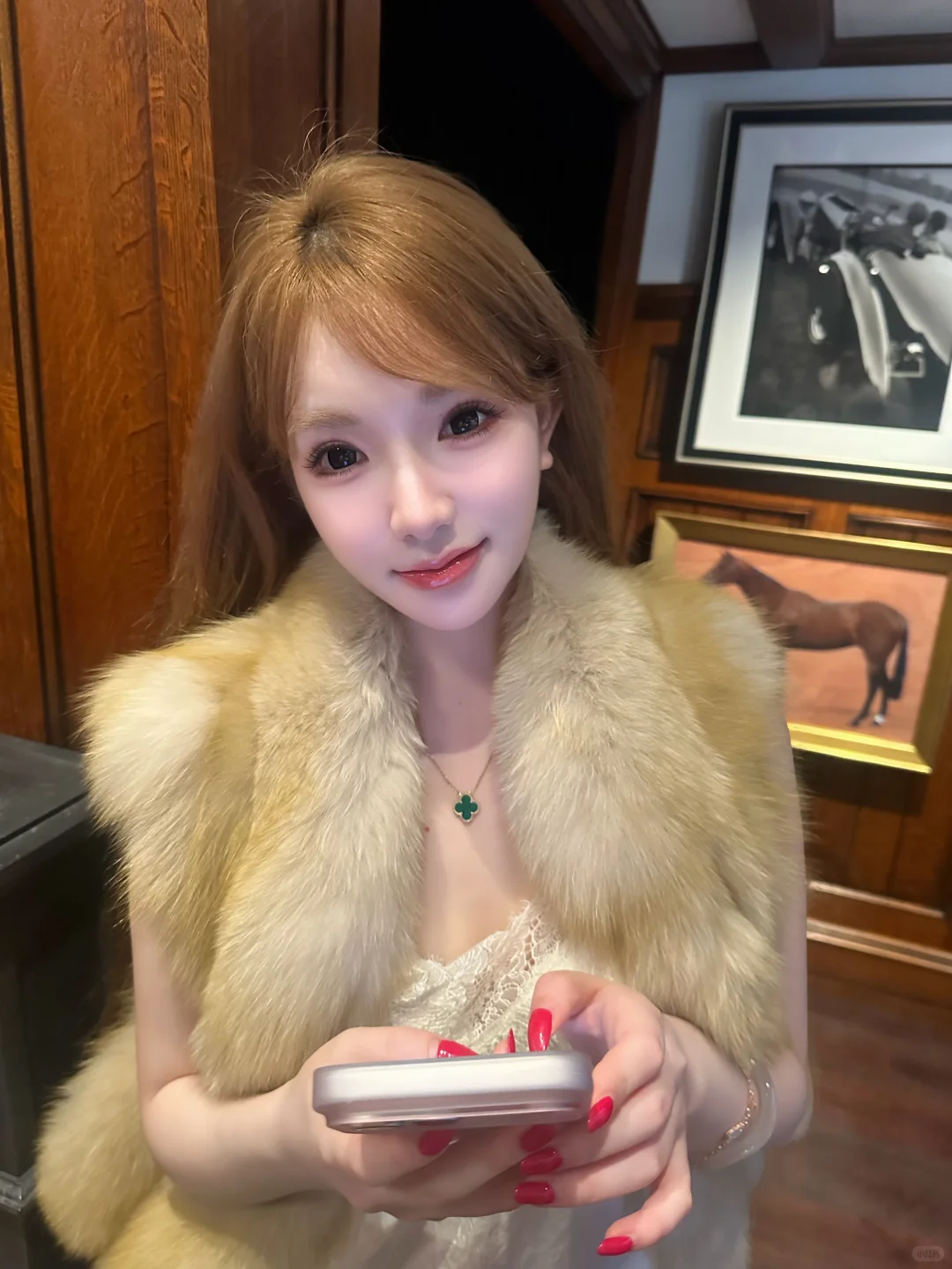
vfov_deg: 71.6
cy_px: 634
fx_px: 880
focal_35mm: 24
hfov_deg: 56.8
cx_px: 476
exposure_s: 1/50
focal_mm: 6.86
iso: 800
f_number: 1.78
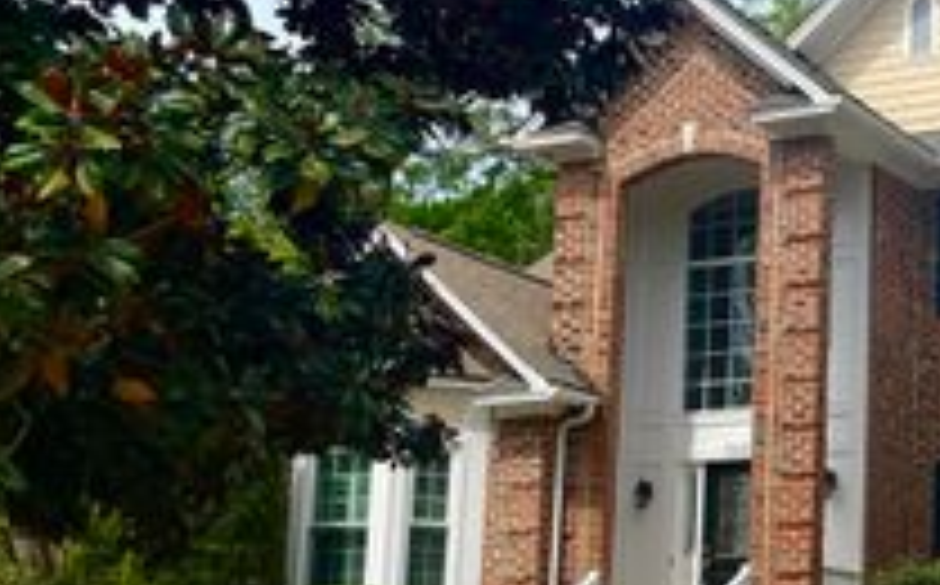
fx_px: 1689
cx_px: 1030
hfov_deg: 28.3
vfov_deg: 19.5
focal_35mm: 66
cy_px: 457
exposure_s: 1/3125
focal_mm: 4.2
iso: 32
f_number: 1.6
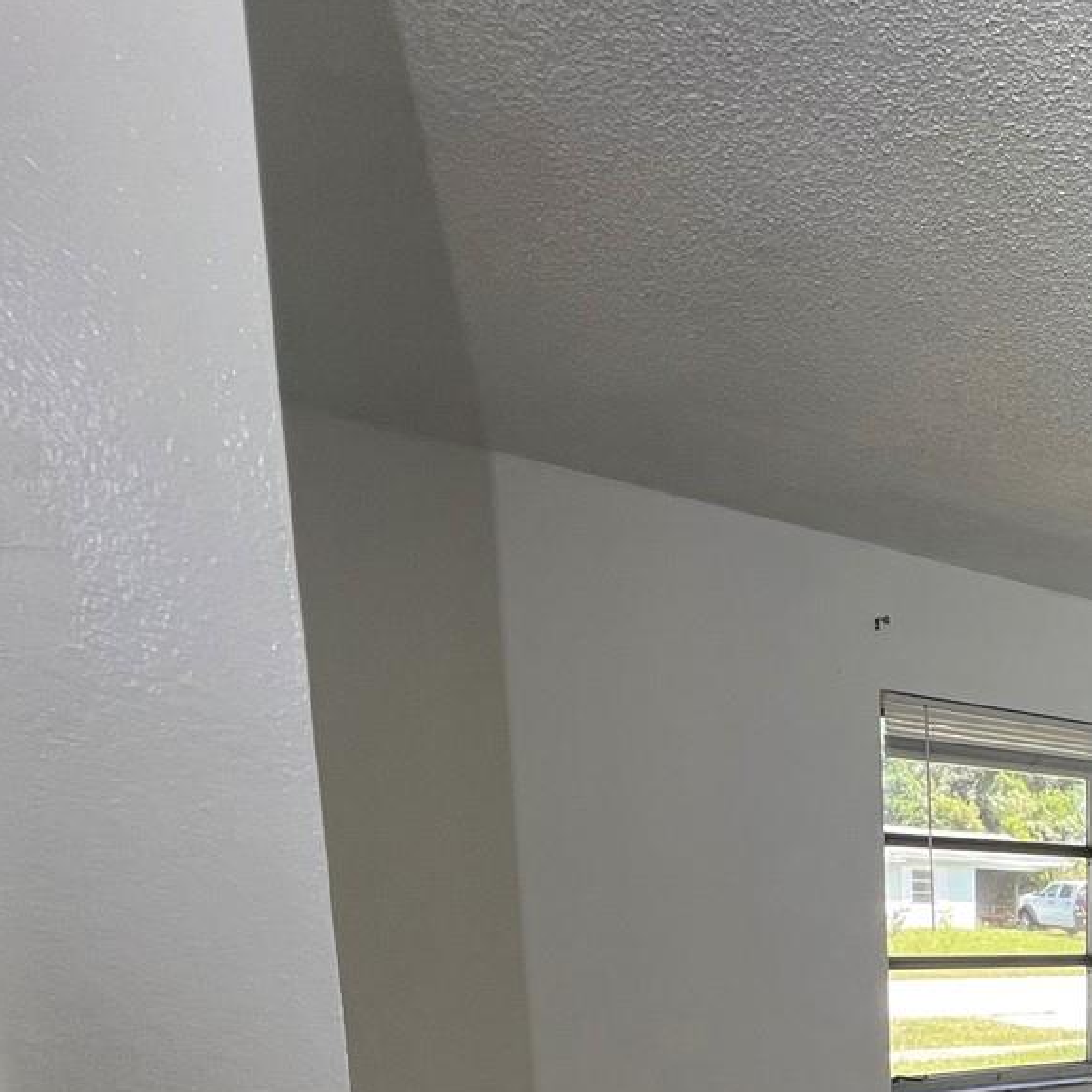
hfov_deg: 37.5
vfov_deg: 43.5
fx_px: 1142
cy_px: 1100
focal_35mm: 32
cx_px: 1331
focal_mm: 1.57
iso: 40
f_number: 1.8
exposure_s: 1/120
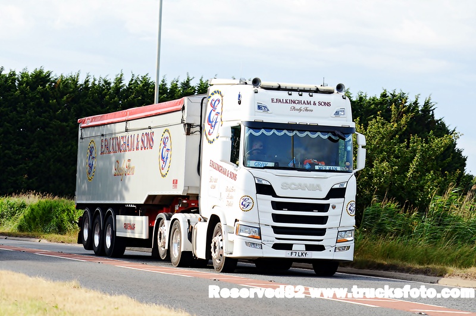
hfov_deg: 17.5
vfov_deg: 11.7
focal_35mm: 117
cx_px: 238
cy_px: 158
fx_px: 1544
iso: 400
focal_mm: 78
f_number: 7.1
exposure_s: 1/500
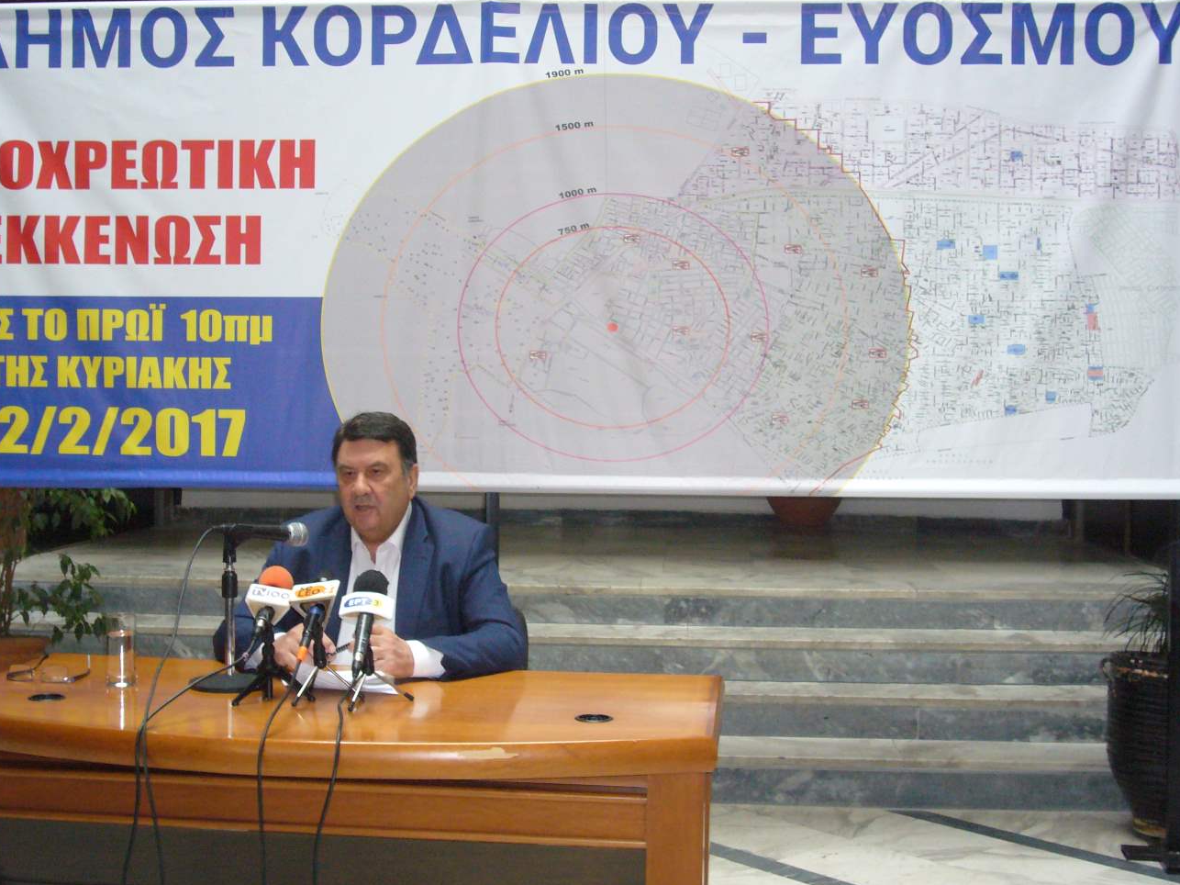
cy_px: 447
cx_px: 545
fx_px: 1568
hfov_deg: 41.2
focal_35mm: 46
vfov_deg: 31.5
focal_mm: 6.9
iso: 250
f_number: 3.3
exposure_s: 1/30
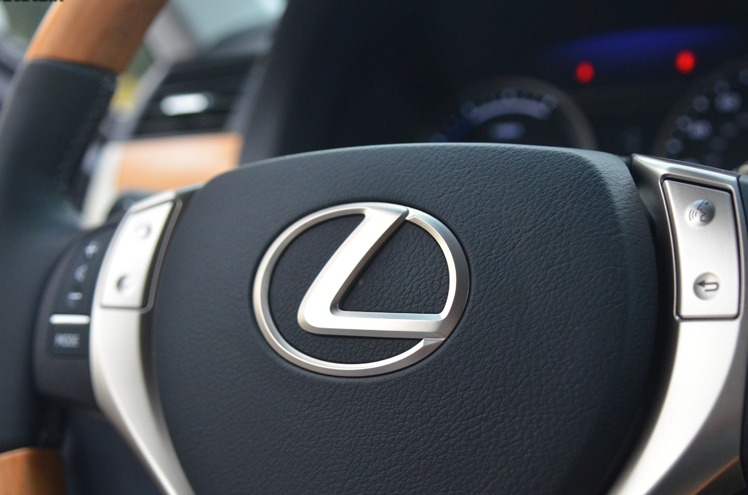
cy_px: 284
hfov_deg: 41.9
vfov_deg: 28.5
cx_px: 434
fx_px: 975
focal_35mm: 47
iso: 1600
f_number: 2.8
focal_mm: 26
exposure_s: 1/500
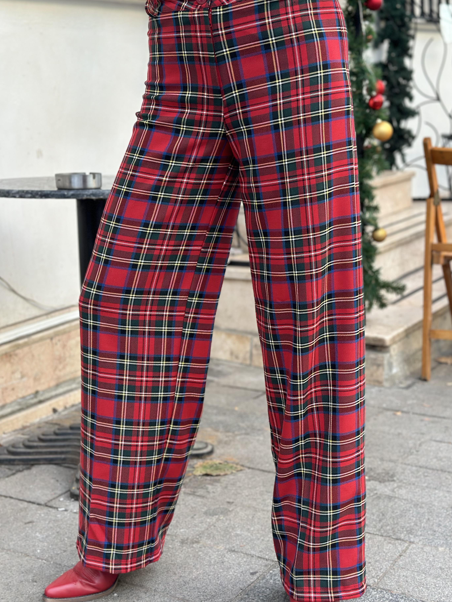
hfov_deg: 27.5
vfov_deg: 36.2
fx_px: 923
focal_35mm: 53
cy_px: 312
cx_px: 231
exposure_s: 1/121
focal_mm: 6.86
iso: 125
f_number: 1.78
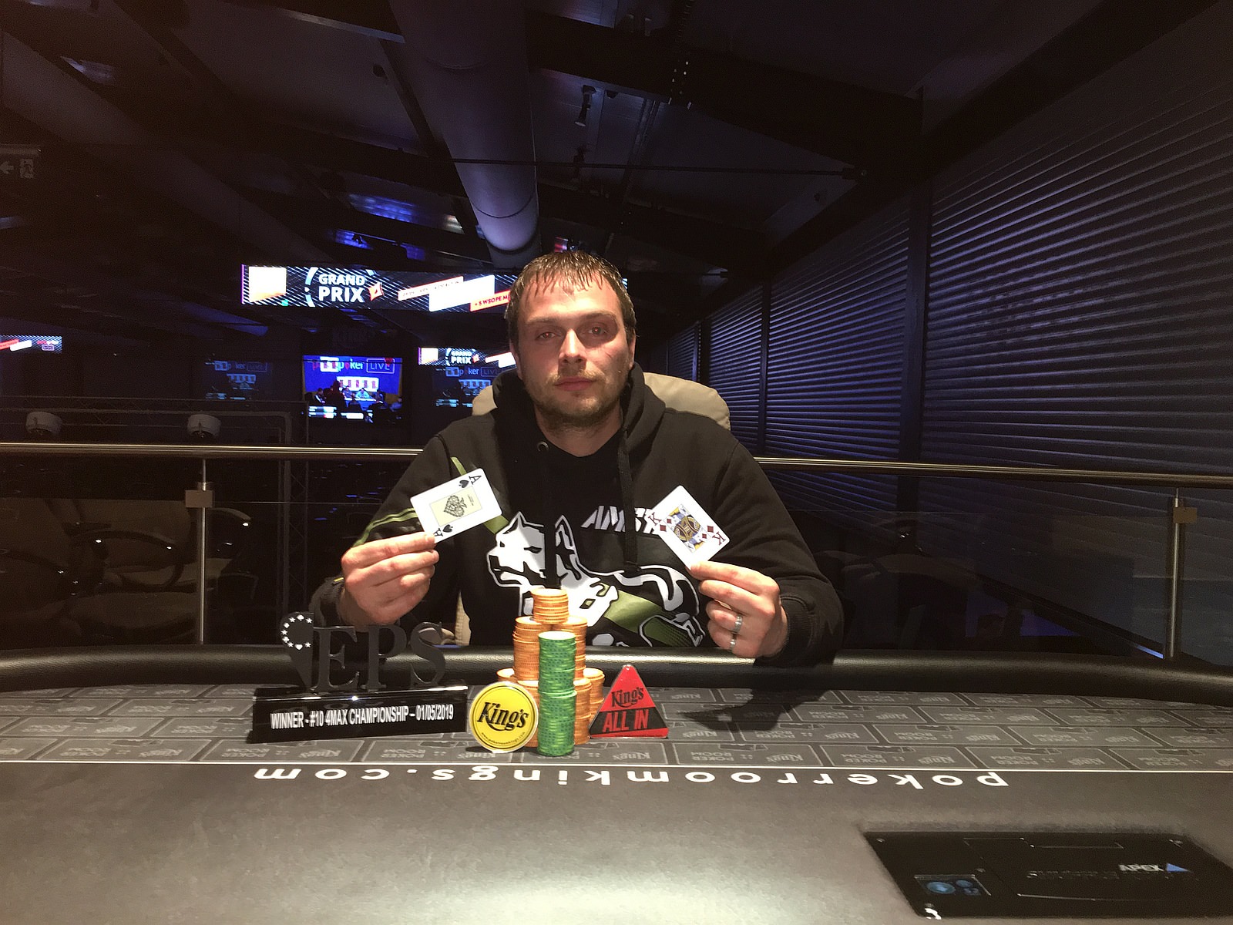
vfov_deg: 48.2
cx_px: 616
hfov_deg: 61.7
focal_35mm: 29
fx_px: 1033
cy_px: 462
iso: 160
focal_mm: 4.15
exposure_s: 1/17
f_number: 2.2
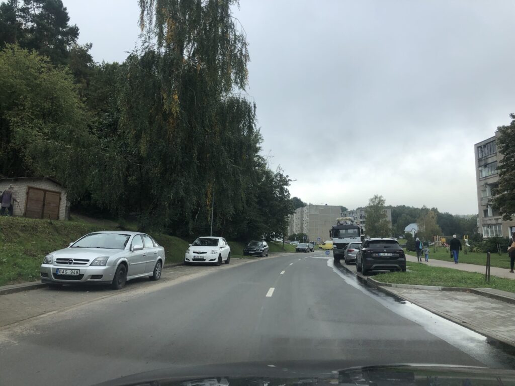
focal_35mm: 28
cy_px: 193
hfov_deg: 63.4
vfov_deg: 49.7
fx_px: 417
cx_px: 258
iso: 20
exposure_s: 1/960
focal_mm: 4
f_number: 1.8
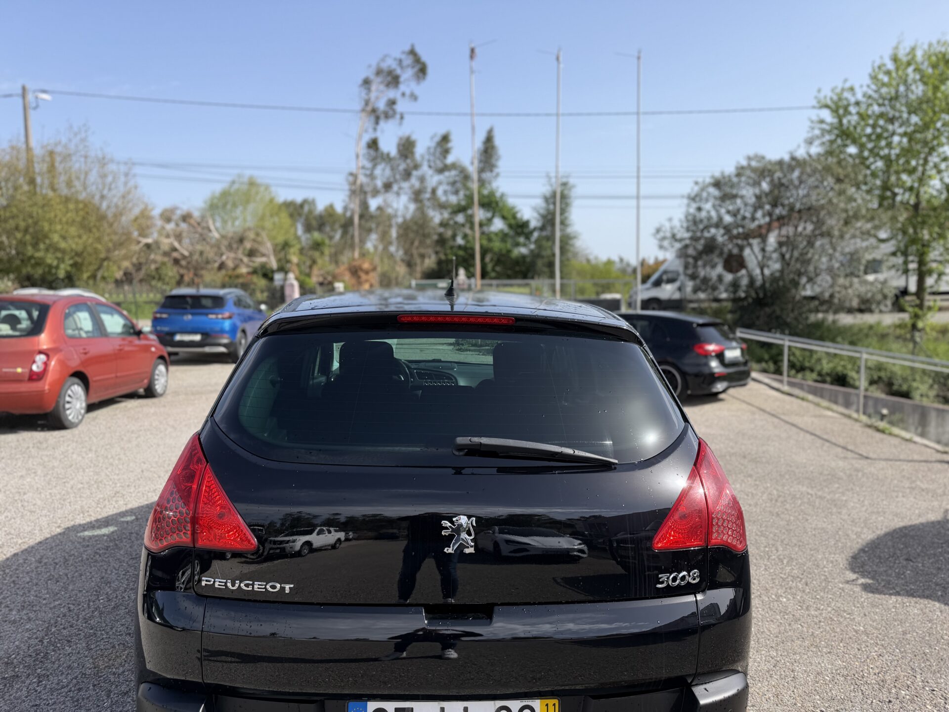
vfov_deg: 56.8
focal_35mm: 24
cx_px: 474
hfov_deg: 71.6
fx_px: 658
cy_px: 356
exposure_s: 1/2907
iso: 80
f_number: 1.78
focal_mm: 6.76
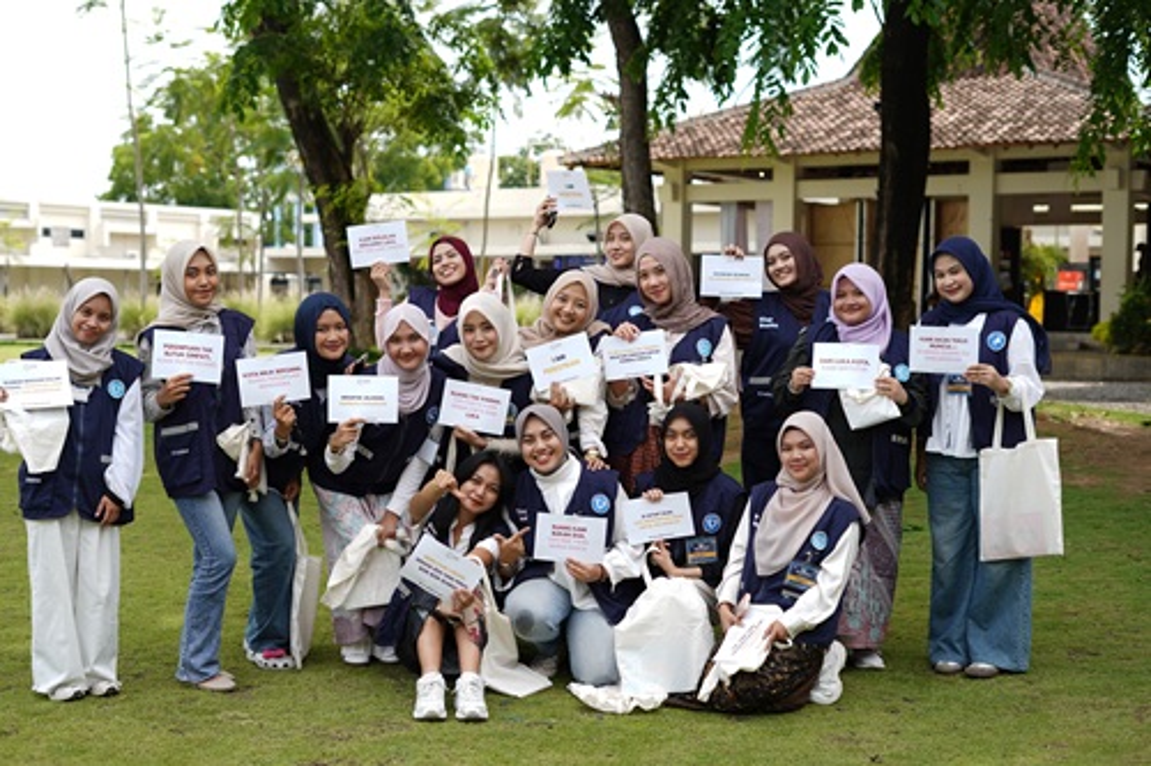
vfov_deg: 27.0
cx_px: 576
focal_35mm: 50
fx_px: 1598
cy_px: 383
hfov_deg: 39.6
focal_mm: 50
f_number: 3.2
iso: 64
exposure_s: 1/320
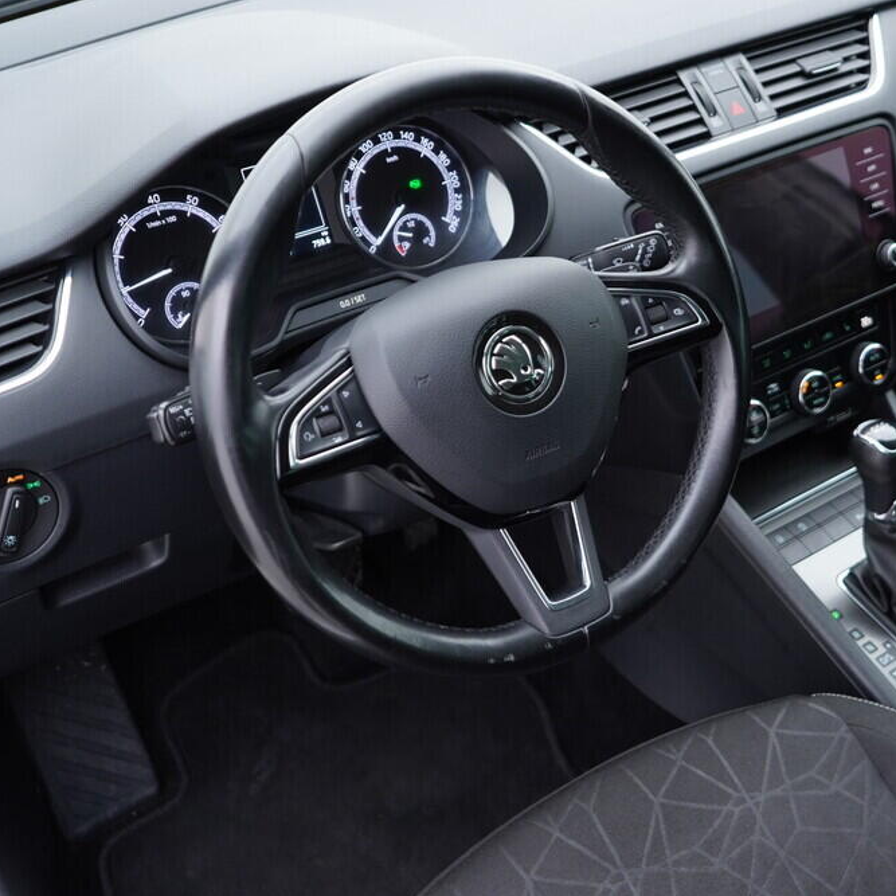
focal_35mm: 47
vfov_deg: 36.1
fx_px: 1376
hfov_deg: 35.5
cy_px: 456
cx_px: 633
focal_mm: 24
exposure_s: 1/40
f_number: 2.8
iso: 250
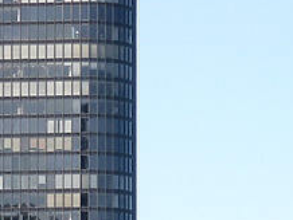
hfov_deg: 6.0
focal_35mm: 326
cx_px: -73
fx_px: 2762
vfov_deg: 4.5
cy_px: 445
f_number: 8
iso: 64
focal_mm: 15.82
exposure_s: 1/90
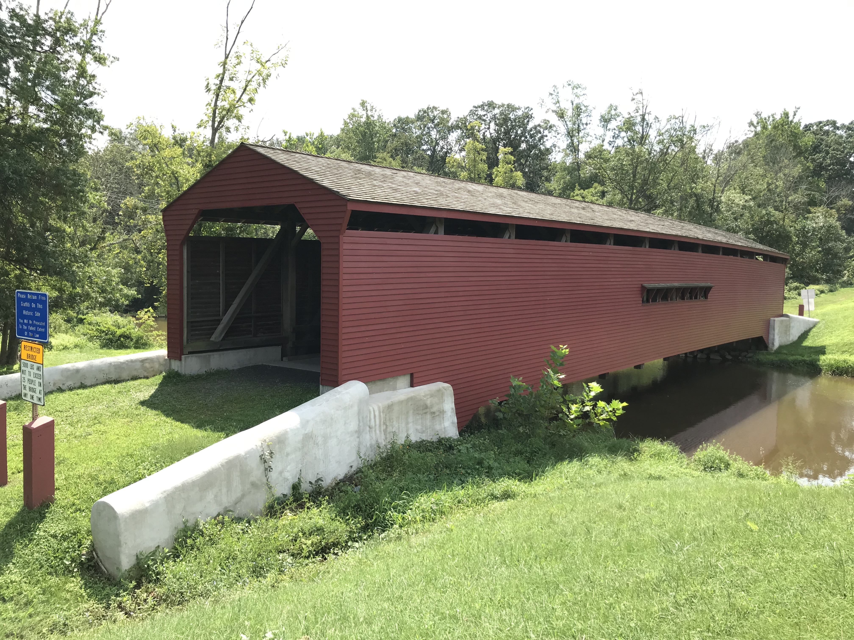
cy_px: 320
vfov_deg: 49.7
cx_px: 427
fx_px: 691
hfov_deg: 63.4
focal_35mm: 28
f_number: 1.8
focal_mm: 3.99
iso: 20
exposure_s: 1/731
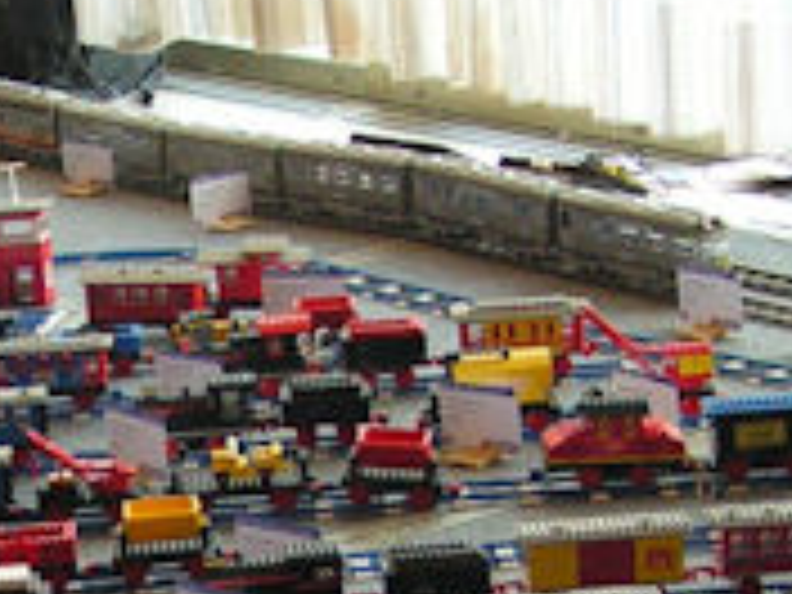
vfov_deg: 10.0
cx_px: 140
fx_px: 3363
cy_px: 610
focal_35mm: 147
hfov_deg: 13.4
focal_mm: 6.3
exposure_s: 1/50
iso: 100
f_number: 2.8
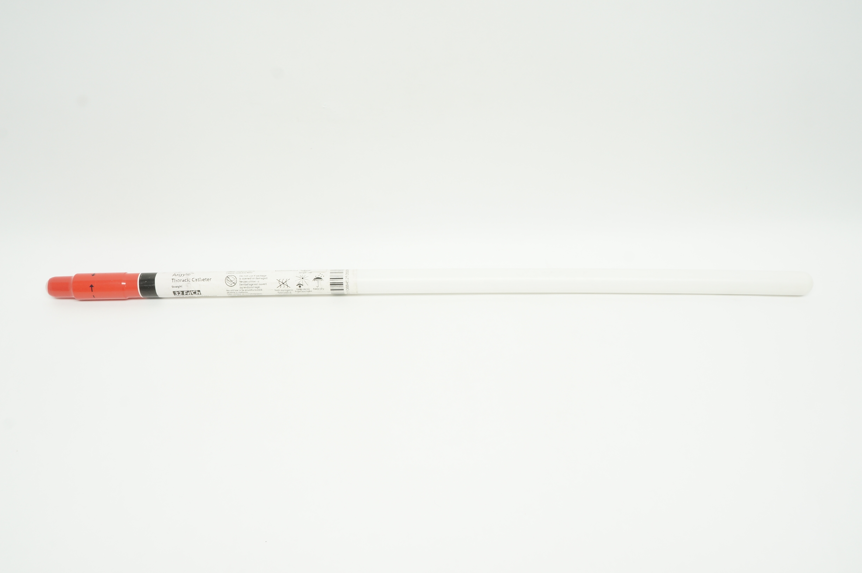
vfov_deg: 39.9
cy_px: 286
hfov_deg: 57.3
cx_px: 431
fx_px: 789
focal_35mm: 33
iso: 400
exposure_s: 1/15
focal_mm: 22
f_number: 11
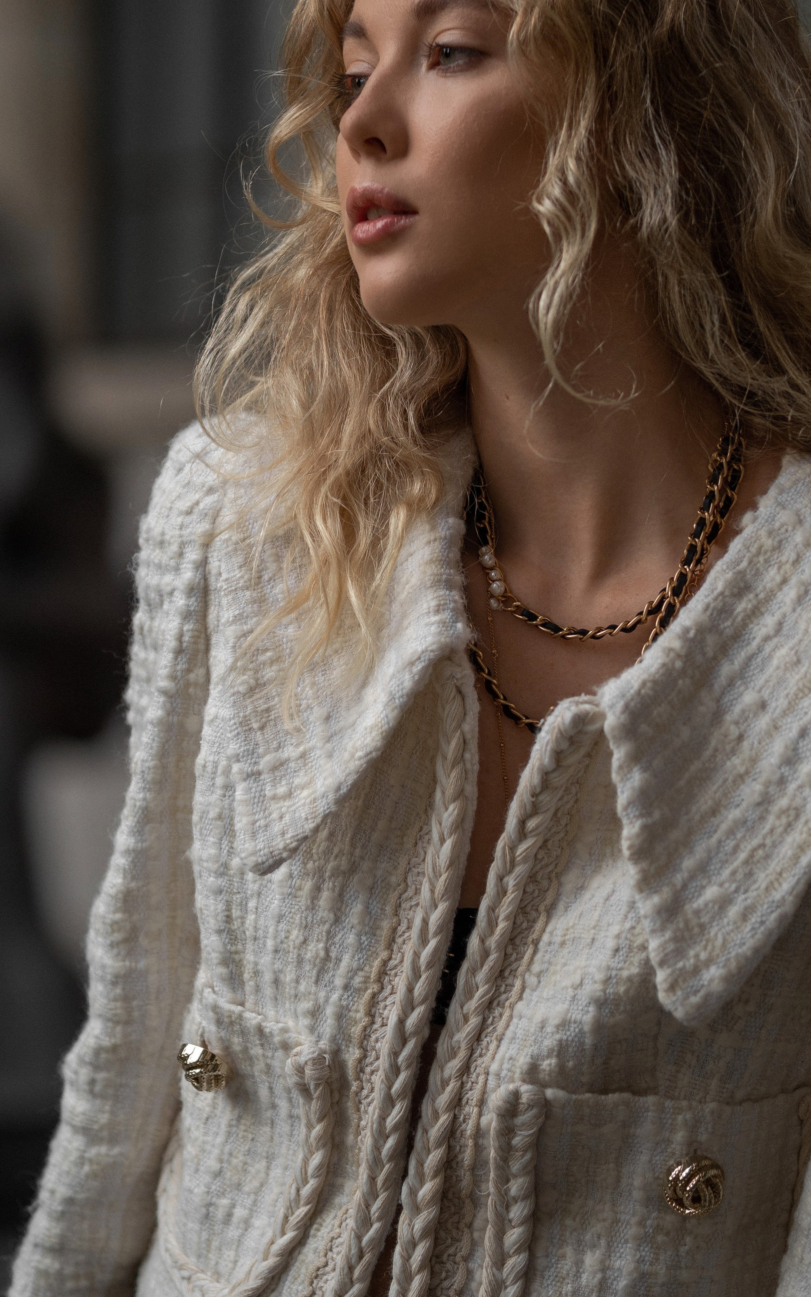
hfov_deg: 8.4
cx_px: 292
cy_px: 487
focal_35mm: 156
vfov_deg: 13.4
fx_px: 5517
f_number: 1.4
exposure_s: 1/800
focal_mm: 56
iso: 64
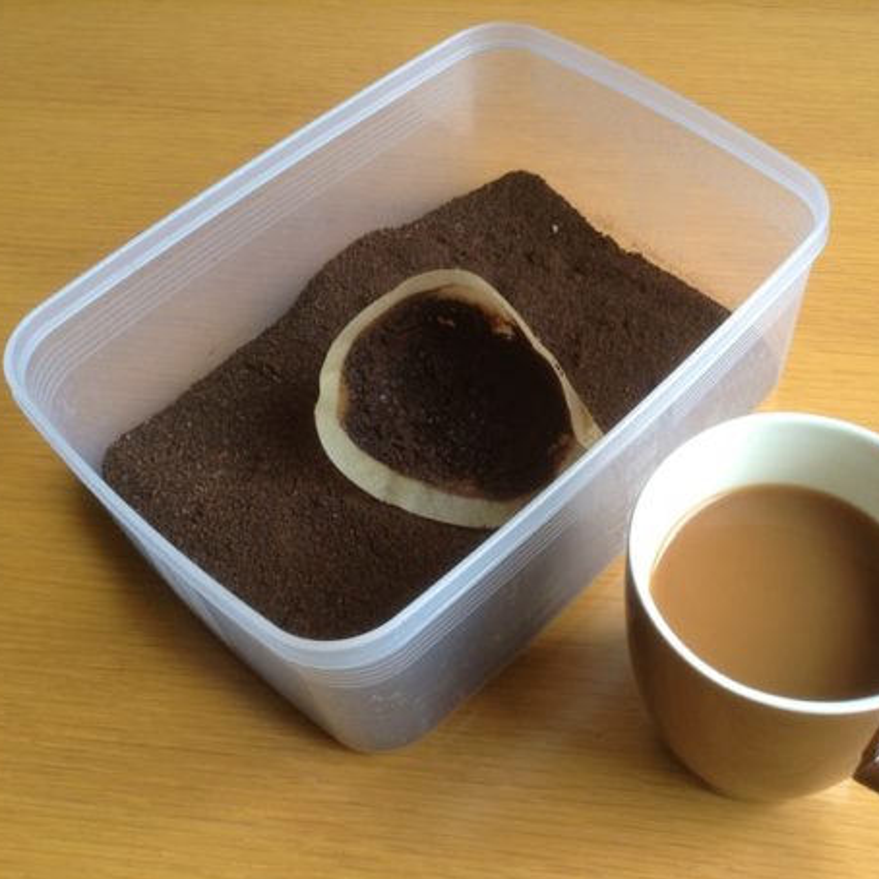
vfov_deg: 41.9
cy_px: 449
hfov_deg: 41.6
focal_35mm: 40
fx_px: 1149
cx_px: 546
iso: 32
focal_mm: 3.3
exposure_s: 1/60
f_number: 2.4
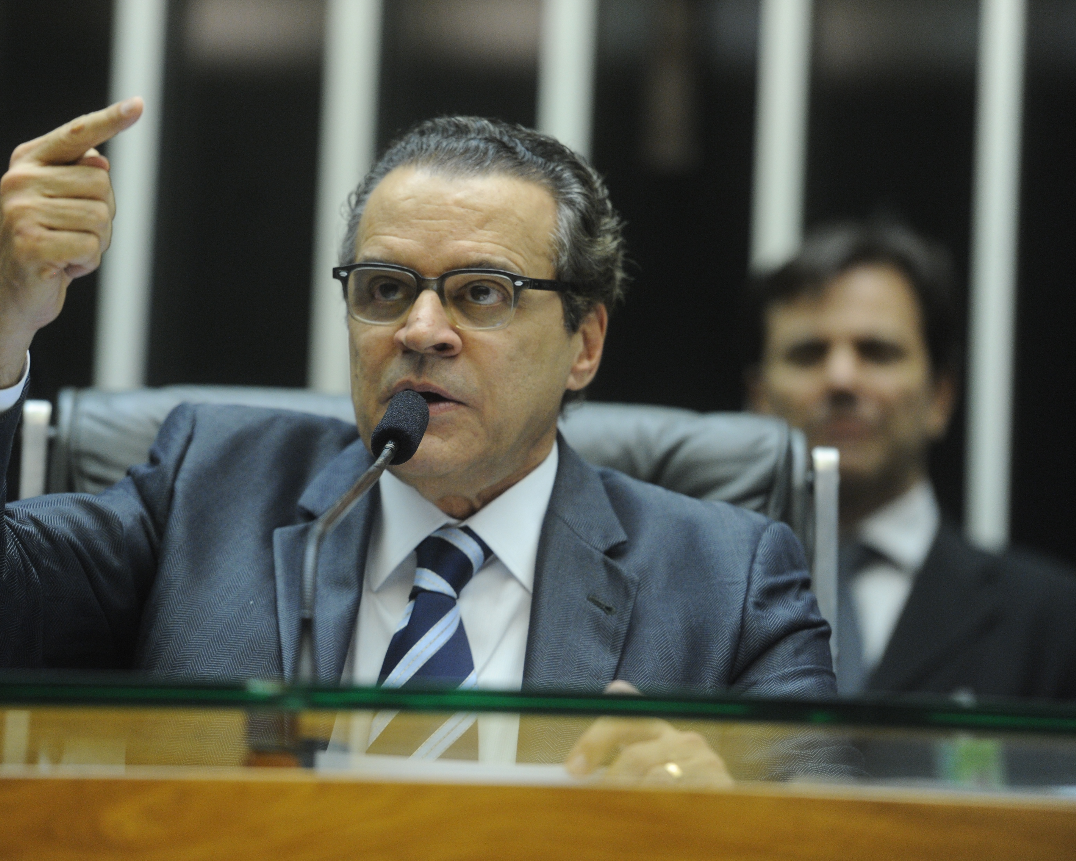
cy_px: 430
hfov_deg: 9.0
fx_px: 6846
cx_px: 429
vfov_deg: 7.2
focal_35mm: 215
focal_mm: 190
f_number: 2.8
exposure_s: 1/60
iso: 1600
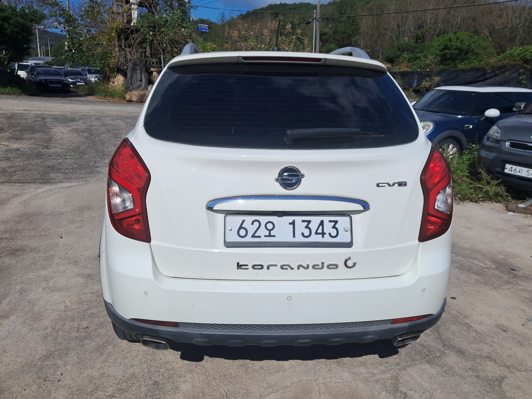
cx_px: 266
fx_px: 415
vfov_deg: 51.4
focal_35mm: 27
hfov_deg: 65.3
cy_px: 200
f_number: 1.8
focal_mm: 4
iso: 50
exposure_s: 1/1916
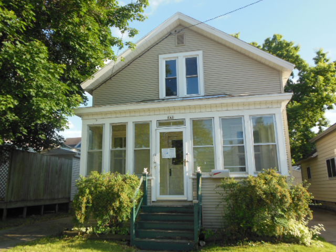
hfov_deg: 61.7
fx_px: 281
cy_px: 126
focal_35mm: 29
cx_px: 168
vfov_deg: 48.2
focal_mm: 5.2
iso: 125
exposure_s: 1/500
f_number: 3.3
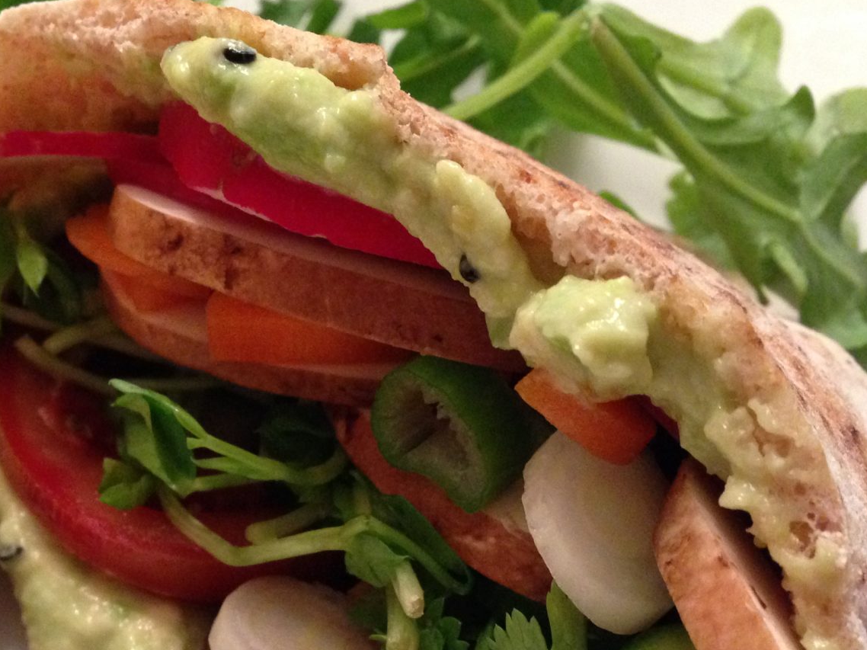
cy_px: 551
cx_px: 248
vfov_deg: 24.7
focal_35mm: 58
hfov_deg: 32.8
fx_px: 1452
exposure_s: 1/15
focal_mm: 4.12
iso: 400
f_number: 2.4
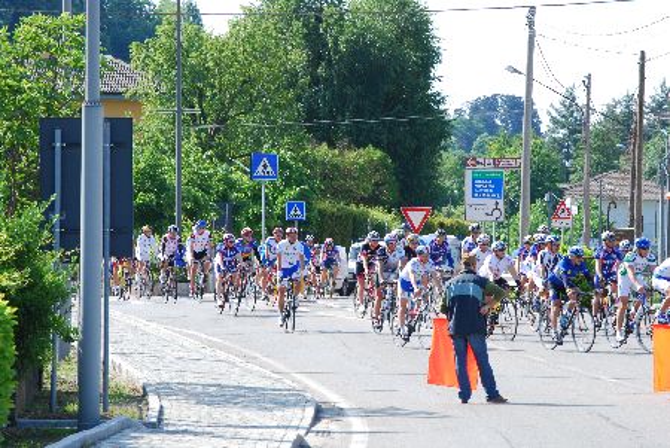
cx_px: 335
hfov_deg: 10.1
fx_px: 3772
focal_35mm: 202
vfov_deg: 6.8
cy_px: 224
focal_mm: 135
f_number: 11
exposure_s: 1/100
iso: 200
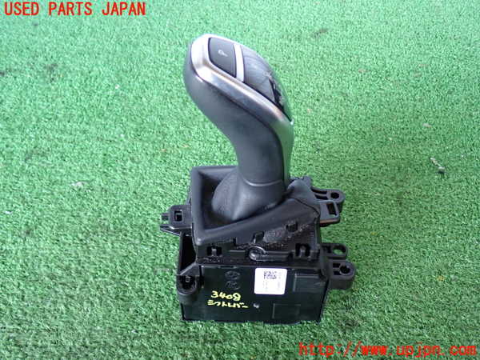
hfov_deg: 51.4
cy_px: 180
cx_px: 240
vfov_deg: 39.7
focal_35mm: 36
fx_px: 499
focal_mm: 6.37
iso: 400
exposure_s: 1/40
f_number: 2.5
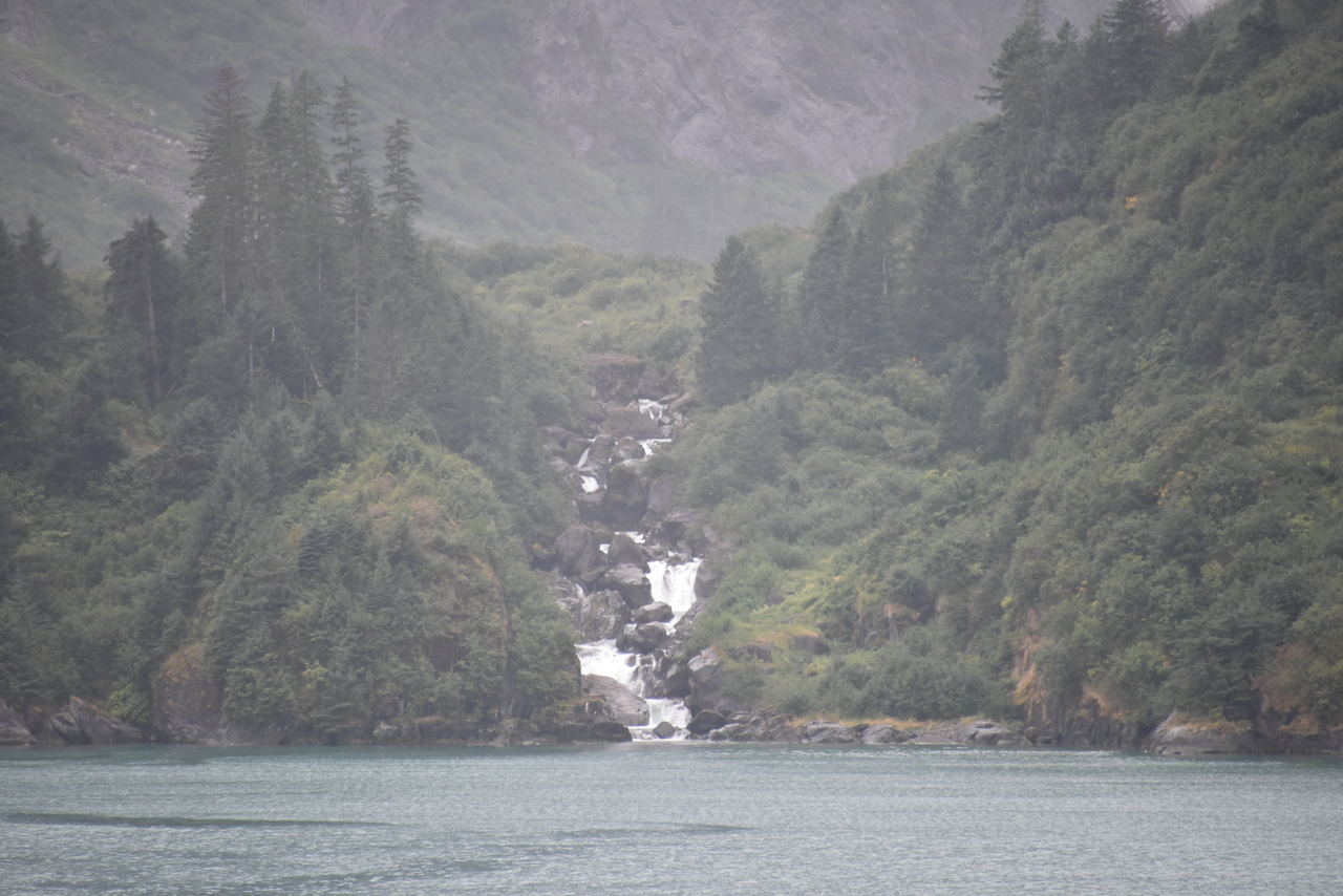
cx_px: 672
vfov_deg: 4.6
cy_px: 448
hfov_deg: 6.9
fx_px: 11193
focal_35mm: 300
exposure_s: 1/640
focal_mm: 300
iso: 2200
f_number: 5.6
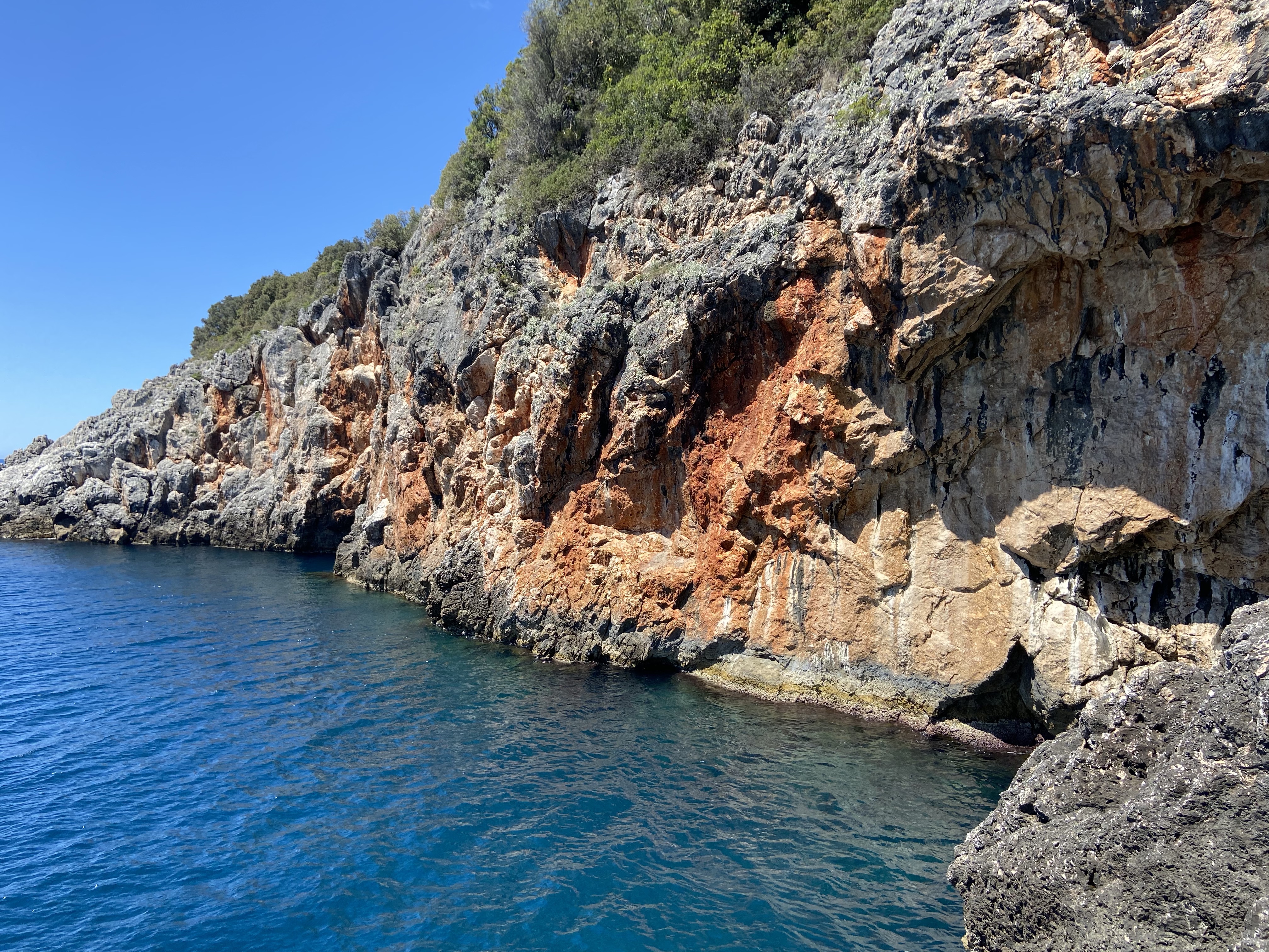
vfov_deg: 53.1
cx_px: 634
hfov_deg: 67.3
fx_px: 953
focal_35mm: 26
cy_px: 476
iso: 32
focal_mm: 4.25
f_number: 1.8
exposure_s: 1/1412
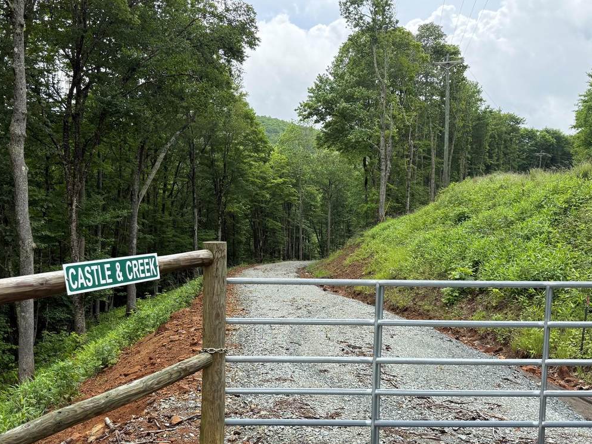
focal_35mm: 31
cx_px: 291
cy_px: 238
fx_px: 530
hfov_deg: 58.4
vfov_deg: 45.4
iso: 100
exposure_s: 1/1689
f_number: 1.78
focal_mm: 6.76
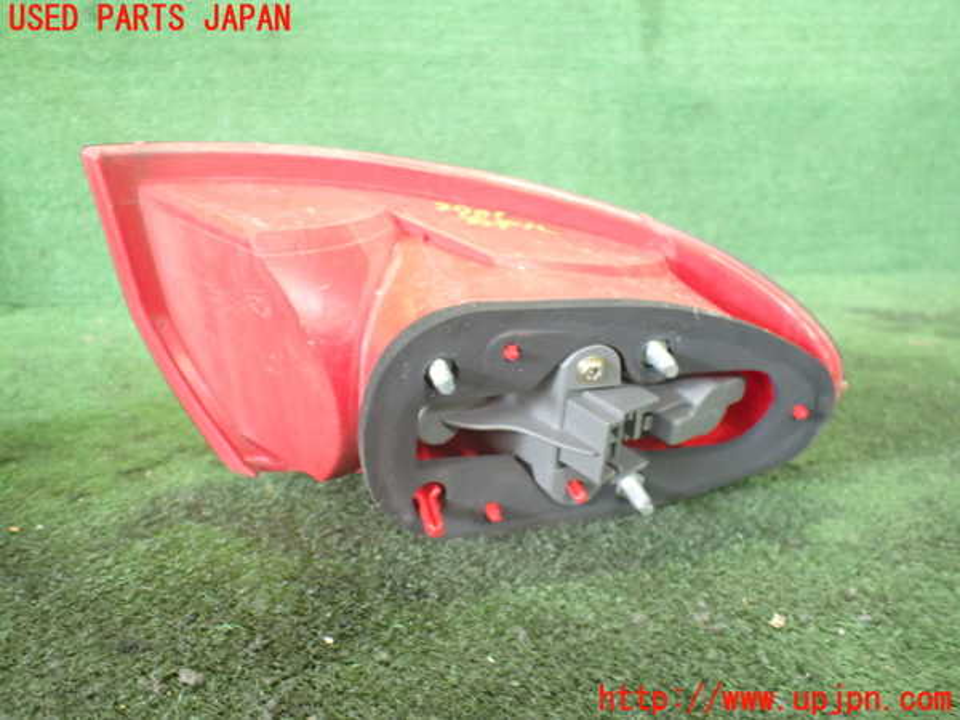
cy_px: 360
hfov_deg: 60.0
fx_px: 832
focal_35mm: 30
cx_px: 480
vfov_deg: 46.8
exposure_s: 1/30
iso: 800
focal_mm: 5.4
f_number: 2.3
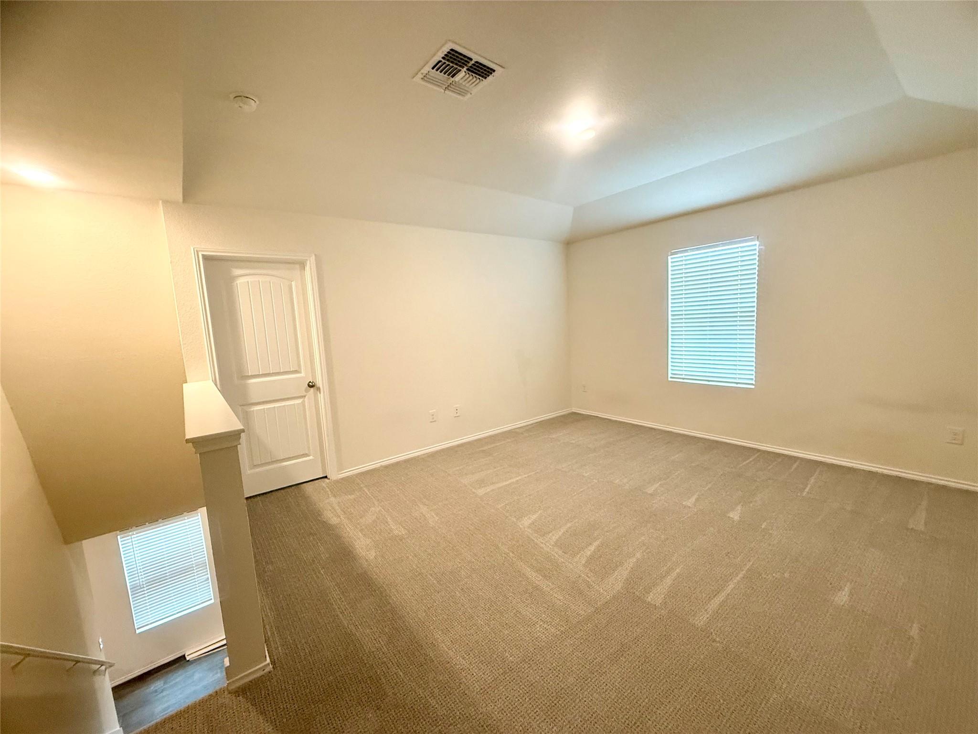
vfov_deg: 85.7
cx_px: 489
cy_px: 367
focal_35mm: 14
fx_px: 396
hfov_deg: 102.1
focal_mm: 2.22
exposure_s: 1/60
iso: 320
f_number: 2.2
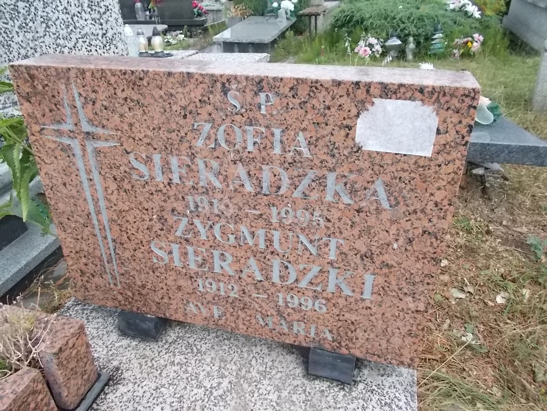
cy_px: 206
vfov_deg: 53.1
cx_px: 274
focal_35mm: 26
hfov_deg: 67.3
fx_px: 411
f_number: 8
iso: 400
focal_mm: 4.6
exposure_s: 1/320
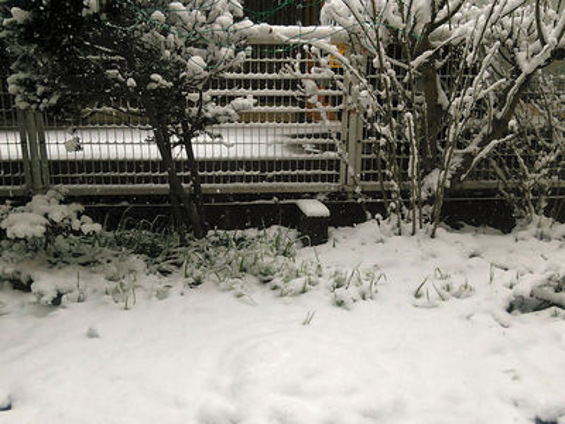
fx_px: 490
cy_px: 212
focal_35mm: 30
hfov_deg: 60.0
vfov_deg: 46.8
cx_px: 282
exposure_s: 1/277
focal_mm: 4.06
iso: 40
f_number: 1.94
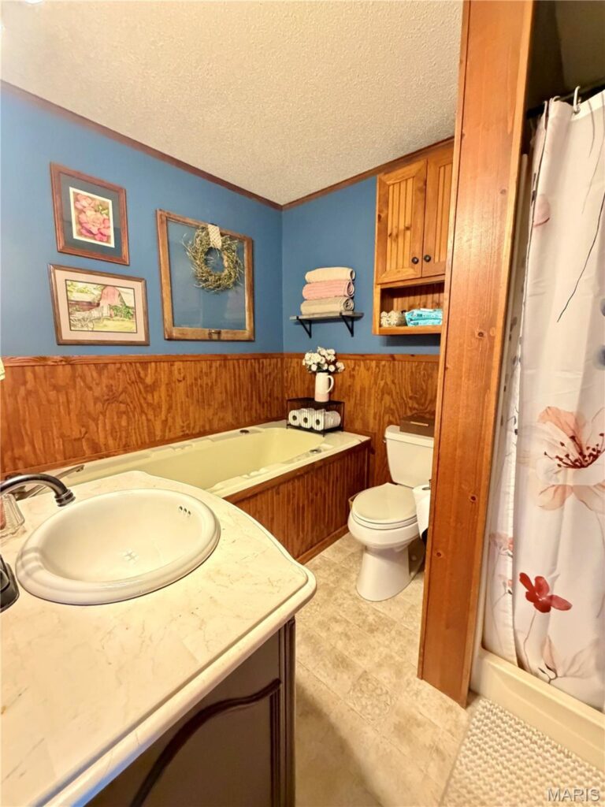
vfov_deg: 102.1
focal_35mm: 14
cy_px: 404
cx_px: 302
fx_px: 326
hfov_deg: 85.7
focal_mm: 2.22
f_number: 2.2
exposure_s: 1/40
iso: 1000
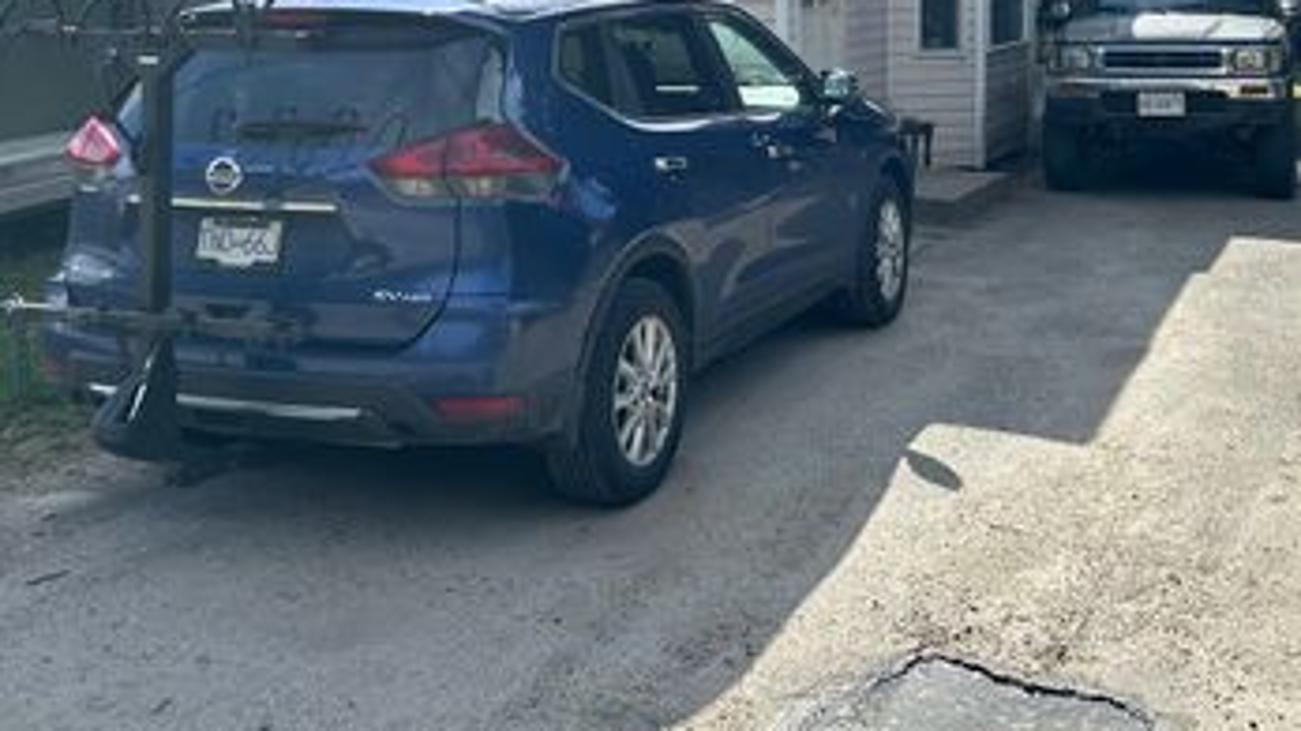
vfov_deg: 23.3
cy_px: -19
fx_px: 1690
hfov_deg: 42.0
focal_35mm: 49
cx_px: 761
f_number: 1.5
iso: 50
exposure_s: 1/3257
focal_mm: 5.7
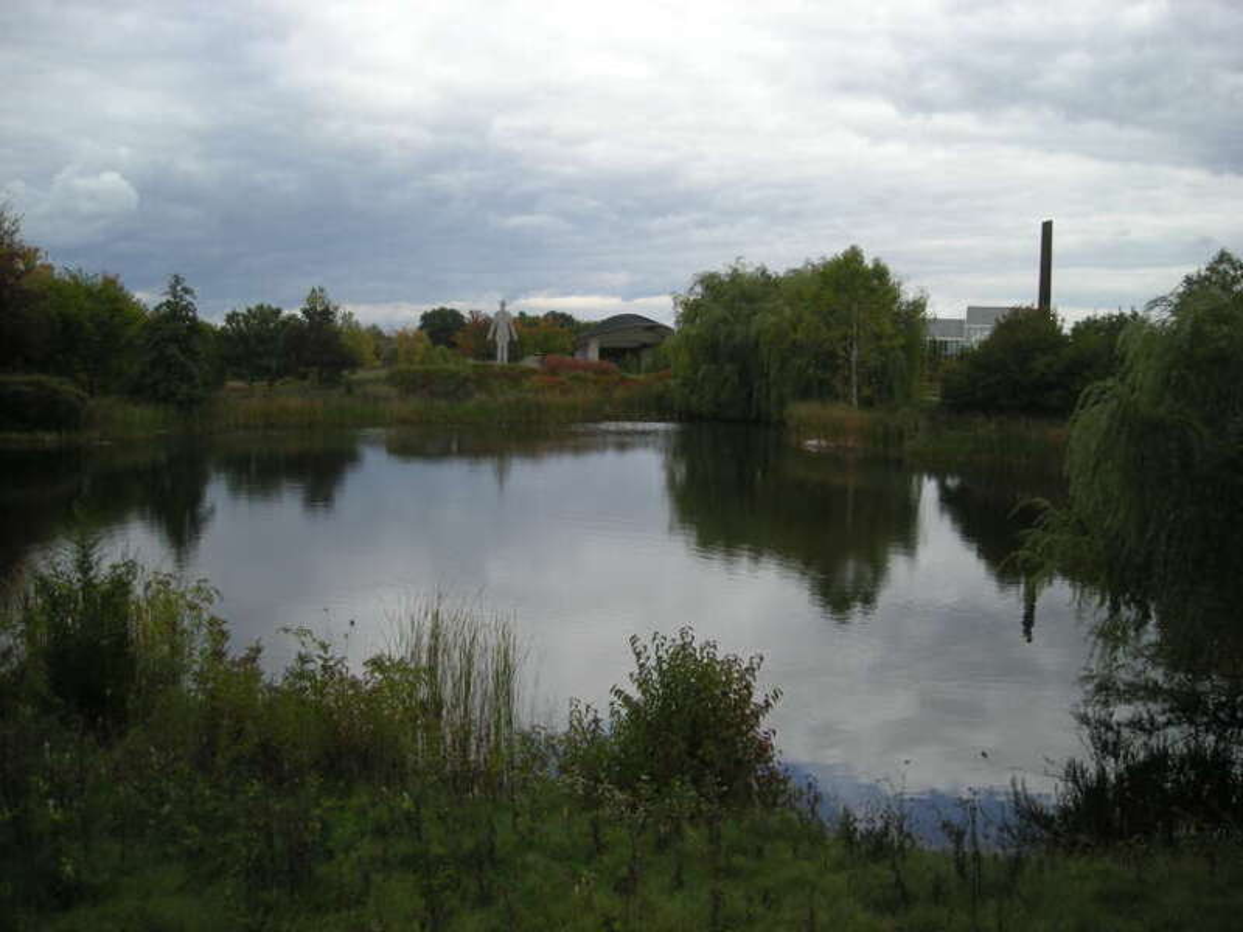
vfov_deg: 40.7
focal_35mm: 35
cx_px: 622
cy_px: 466
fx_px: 1257
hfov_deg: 52.6
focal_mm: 5.7
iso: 50
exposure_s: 1/460
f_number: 2.8
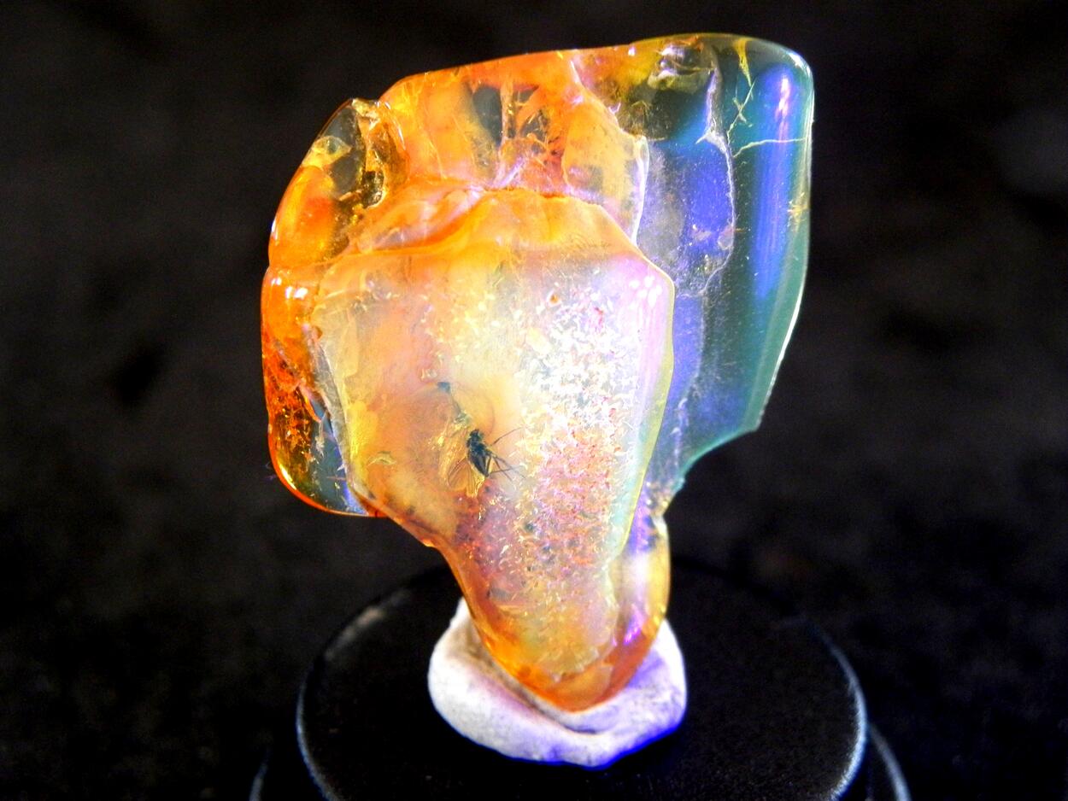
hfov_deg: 26.0
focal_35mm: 75
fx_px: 2314
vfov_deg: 19.6
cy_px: 400
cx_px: 534
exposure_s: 1/12.2
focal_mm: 13.4
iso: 400
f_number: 4
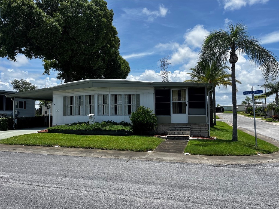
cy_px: 104
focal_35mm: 26
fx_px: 210
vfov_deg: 53.1
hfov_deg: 67.3
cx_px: 140
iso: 50
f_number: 1.6
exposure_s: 1/4310
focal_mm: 5.1
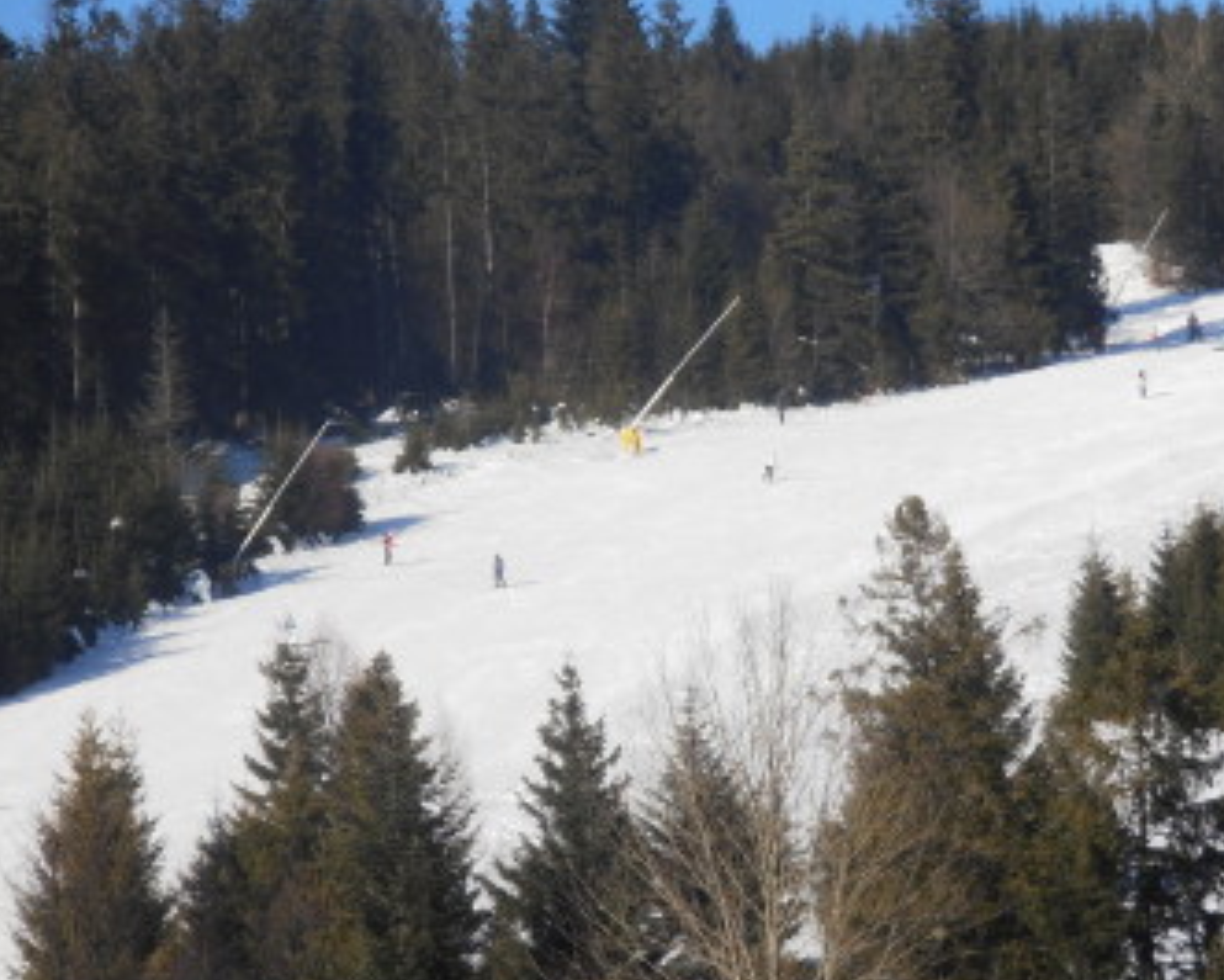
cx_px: 732
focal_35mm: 280
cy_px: 540
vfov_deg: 5.5
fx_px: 10146
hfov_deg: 6.9
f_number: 5.8
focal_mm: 35.05
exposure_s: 1/500
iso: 80
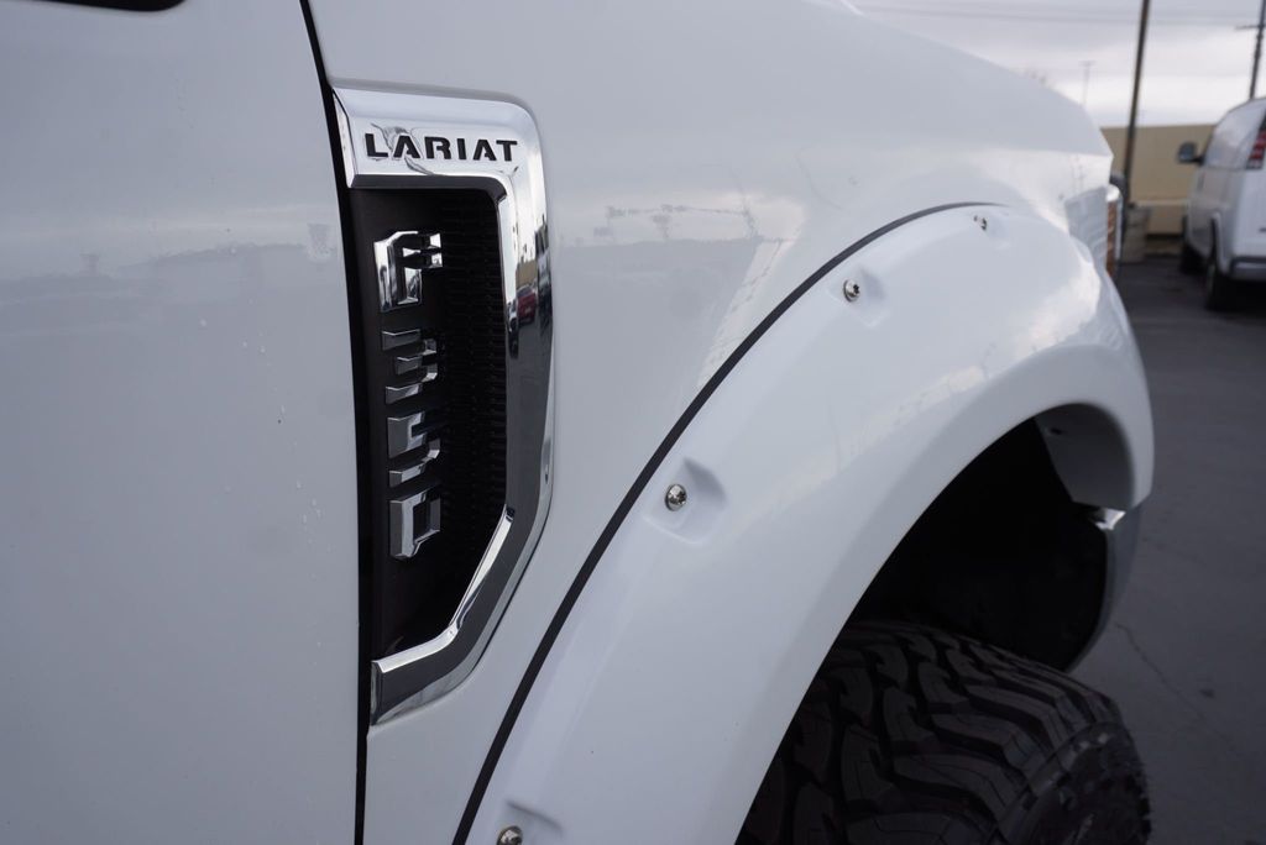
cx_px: 633
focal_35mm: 28
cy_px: 422
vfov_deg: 45.7
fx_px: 1003
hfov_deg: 64.5
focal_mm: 19
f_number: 6.3
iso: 100
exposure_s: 1/100
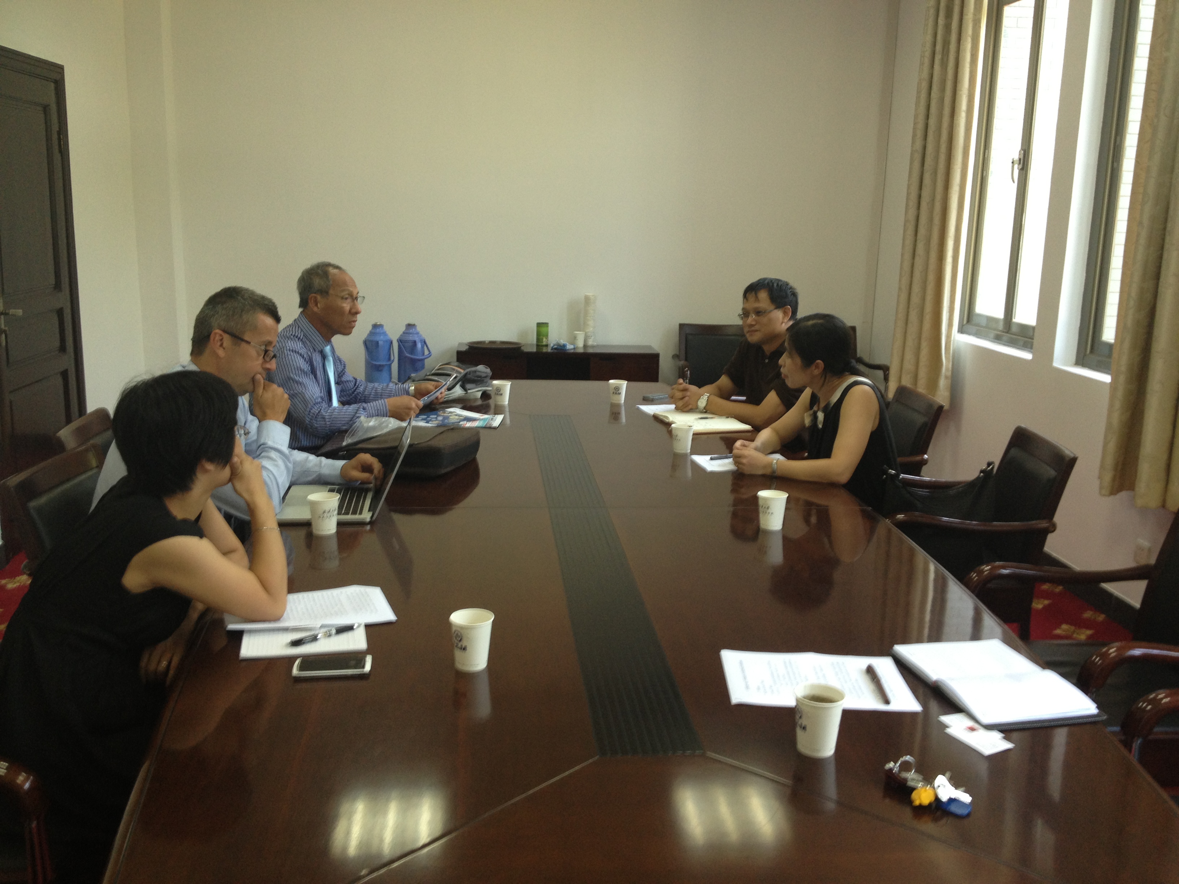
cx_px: 590
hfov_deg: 52.6
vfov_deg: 40.7
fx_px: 1192
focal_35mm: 35
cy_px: 442
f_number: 2.4
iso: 80
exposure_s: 1/20
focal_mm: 4.28
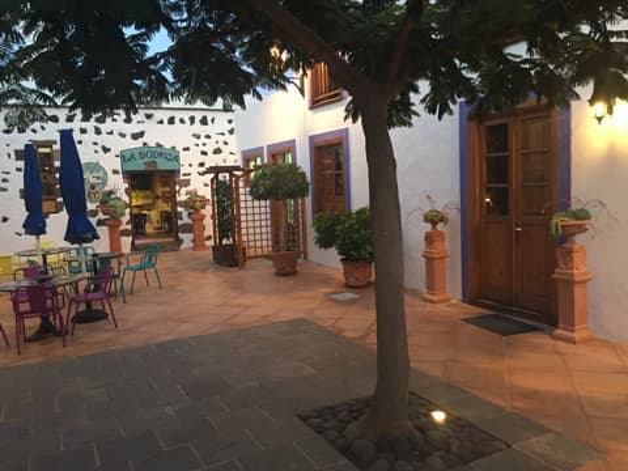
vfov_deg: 48.2
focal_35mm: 29
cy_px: 236
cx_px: 314
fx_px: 526
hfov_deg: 61.7
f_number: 2.2
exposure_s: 1/24
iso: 250
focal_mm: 4.15
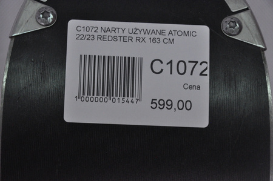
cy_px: 90
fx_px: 1193
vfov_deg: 8.7
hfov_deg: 13.1
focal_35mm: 158
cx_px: 136
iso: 3200
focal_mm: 105
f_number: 9.5
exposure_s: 1/125
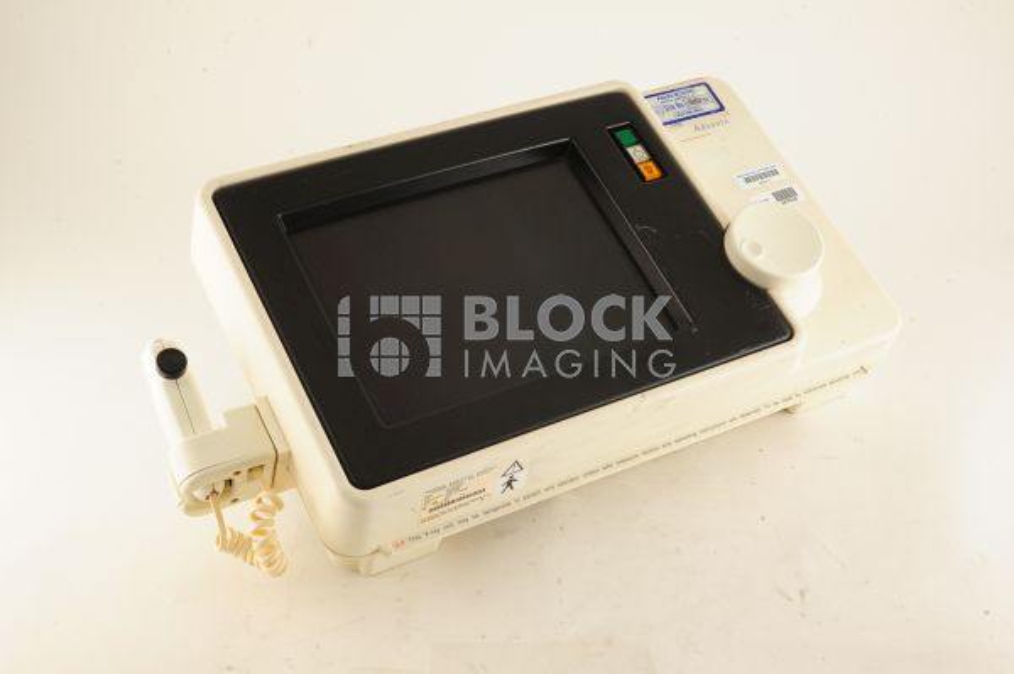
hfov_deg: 39.6
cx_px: 507
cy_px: 337
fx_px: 1407
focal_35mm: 50
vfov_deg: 26.9
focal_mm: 50
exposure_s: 1/125
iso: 1600
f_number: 14
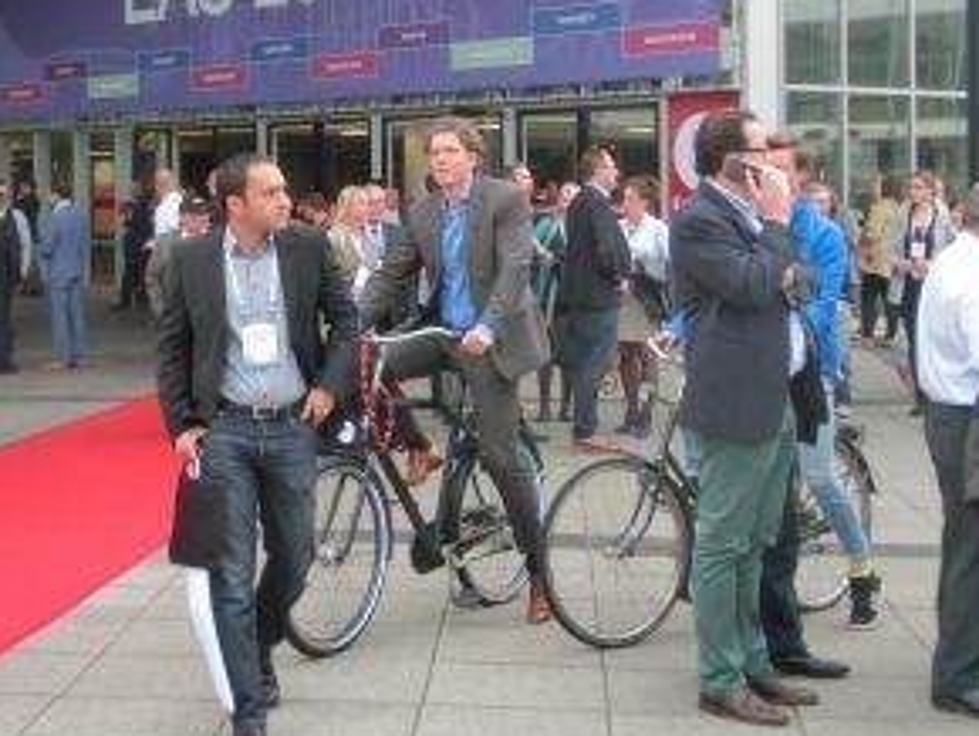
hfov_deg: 29.2
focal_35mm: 66
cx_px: 361
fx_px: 1868
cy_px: 176
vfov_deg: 22.1
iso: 250
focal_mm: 6.67
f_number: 3.9
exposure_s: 1/125
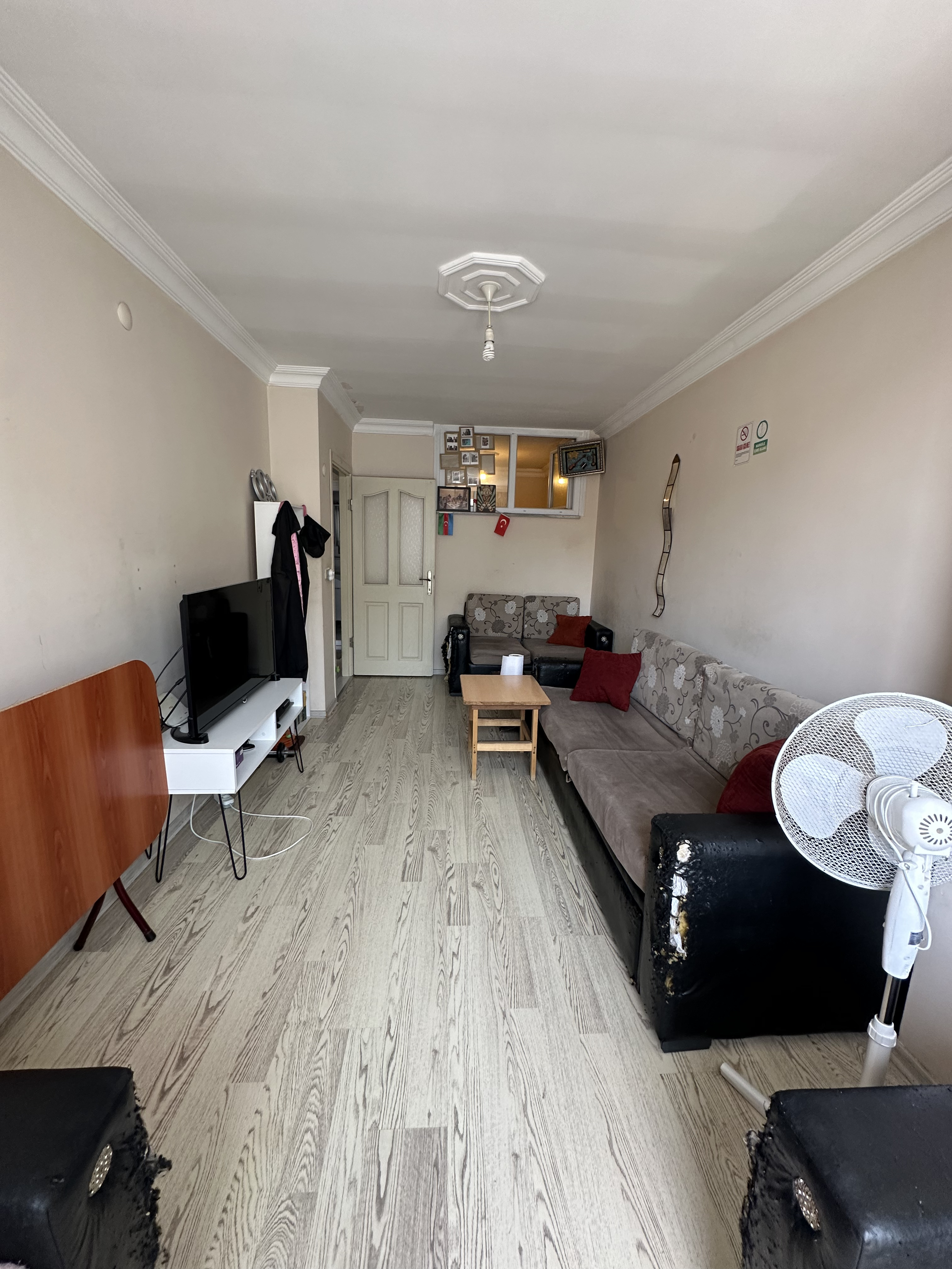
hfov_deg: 85.7
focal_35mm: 14
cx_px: 476
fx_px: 513
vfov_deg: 102.1
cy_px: 634
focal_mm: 2.22
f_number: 2.2
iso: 160
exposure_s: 1/99
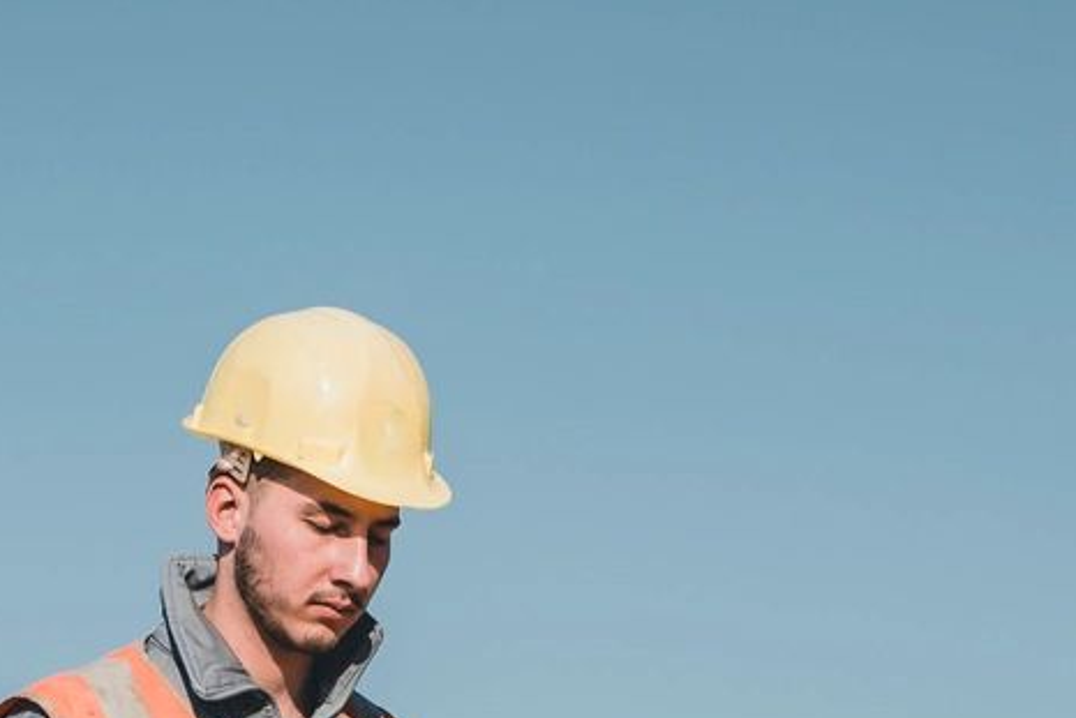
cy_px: 943
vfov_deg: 8.5
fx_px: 4754
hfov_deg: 12.9
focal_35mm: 159
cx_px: 287
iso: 320
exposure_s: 1/1250
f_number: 5.6
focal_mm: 35
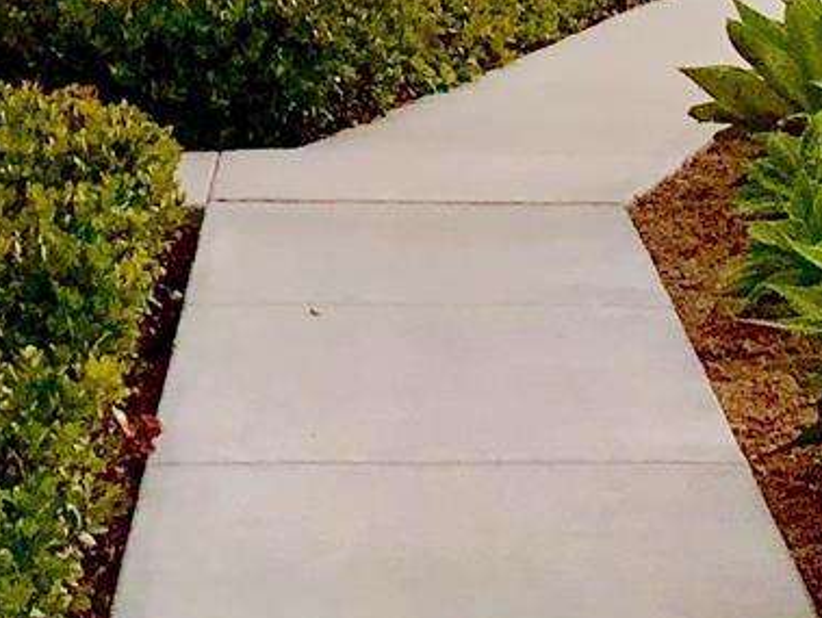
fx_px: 4041
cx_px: 128
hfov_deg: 11.6
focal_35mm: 170
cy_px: -356
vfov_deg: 8.5
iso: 32
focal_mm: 3.99
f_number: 1.8
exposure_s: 1/30
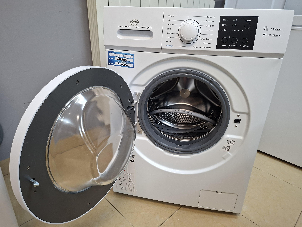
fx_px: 201
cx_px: 151
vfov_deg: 58.9
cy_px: 114
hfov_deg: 73.9
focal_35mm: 23
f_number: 1.8
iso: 250
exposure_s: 1/50
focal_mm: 5.54
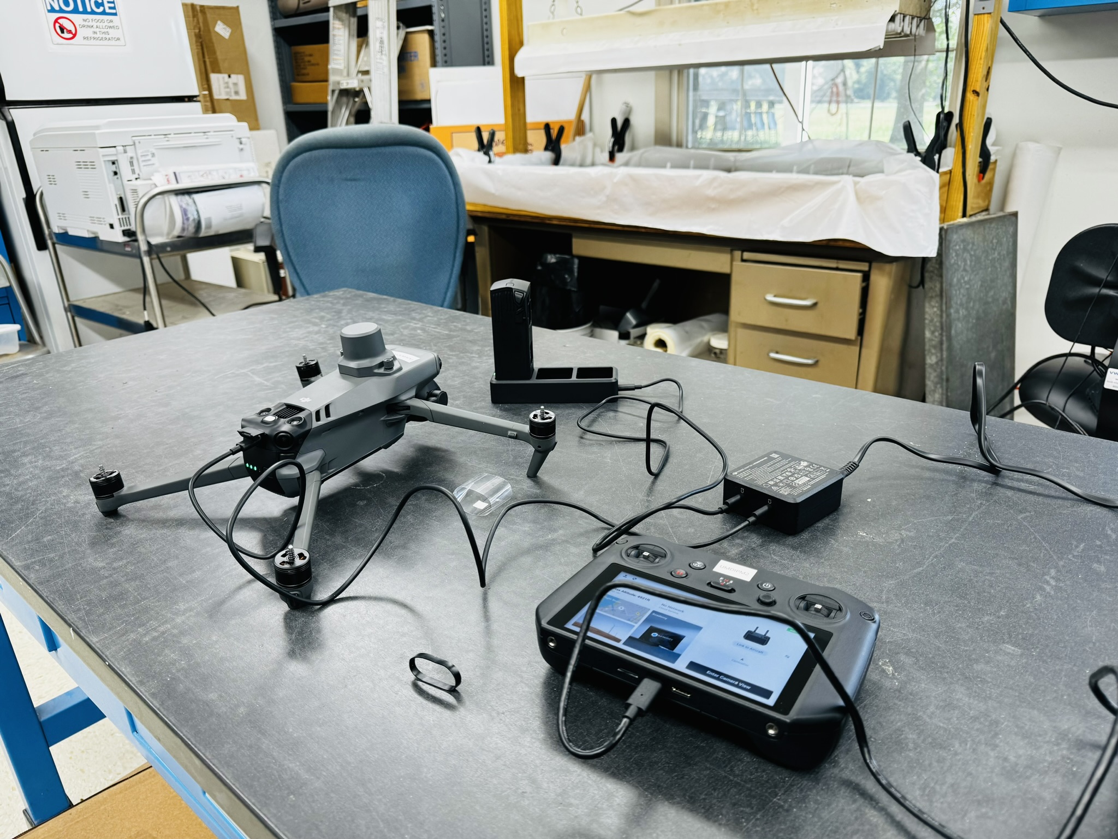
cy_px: 420
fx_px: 775
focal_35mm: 24
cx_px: 559
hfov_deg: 71.6
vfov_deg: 56.8
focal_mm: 6.76
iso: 80
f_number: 1.78
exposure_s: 1/120
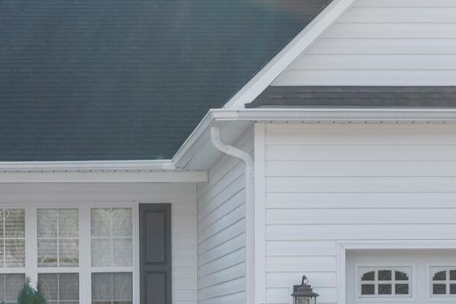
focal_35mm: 139
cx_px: 97
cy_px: 361
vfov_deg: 9.7
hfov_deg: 14.7
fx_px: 1761
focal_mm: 19
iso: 100
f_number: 5.6
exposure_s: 1/60
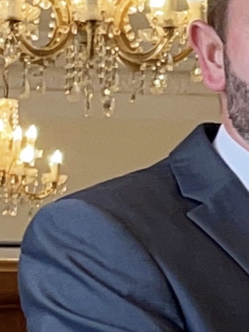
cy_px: 219
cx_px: 403
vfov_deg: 11.4
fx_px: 1660
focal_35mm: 173
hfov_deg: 8.3
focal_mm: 4.2
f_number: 1.6
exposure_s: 1/129
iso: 32
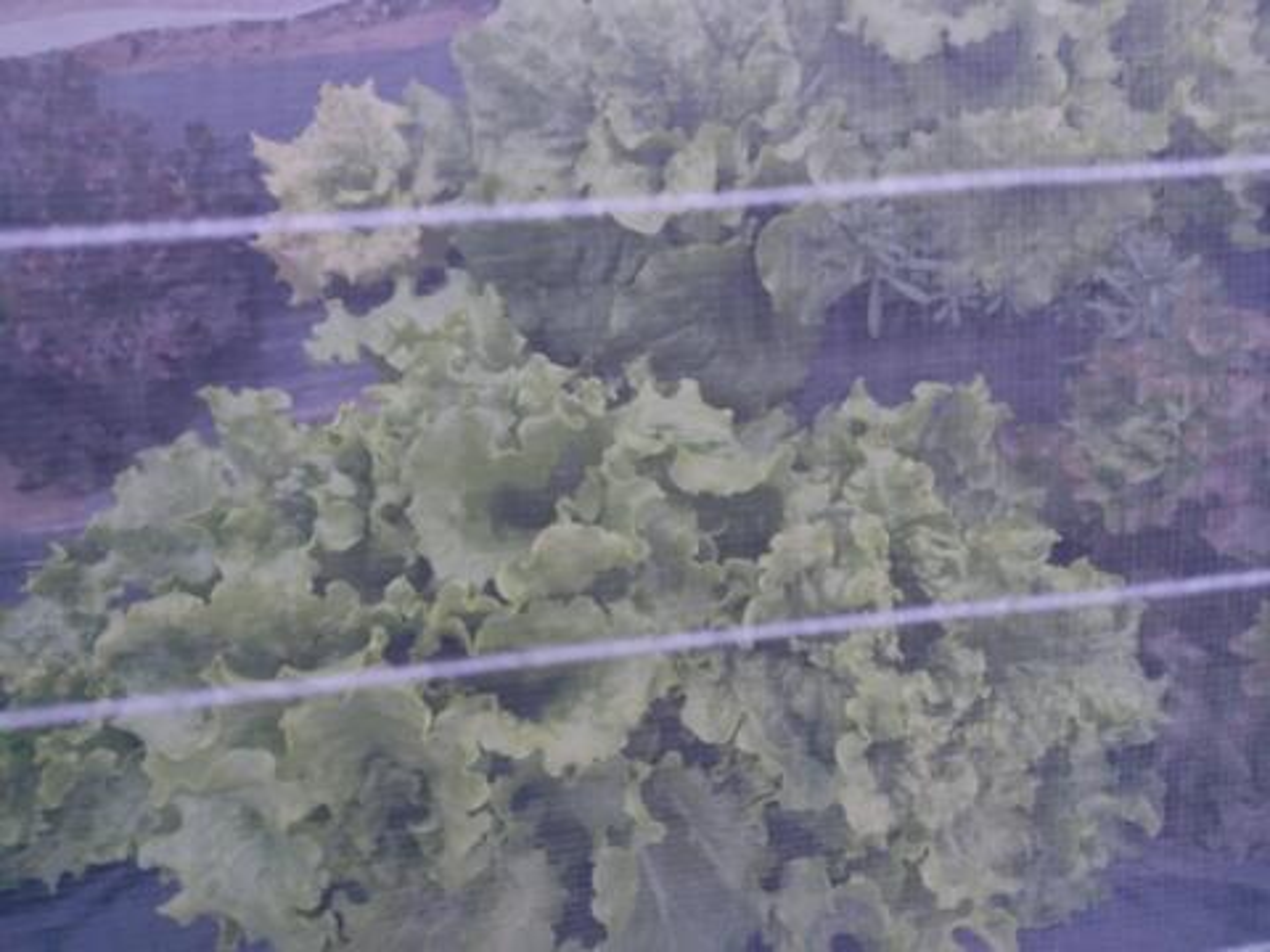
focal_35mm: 26
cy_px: 476
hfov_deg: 67.3
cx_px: 635
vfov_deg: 53.1
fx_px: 954
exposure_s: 1/14
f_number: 1.79
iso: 7522
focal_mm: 4.74
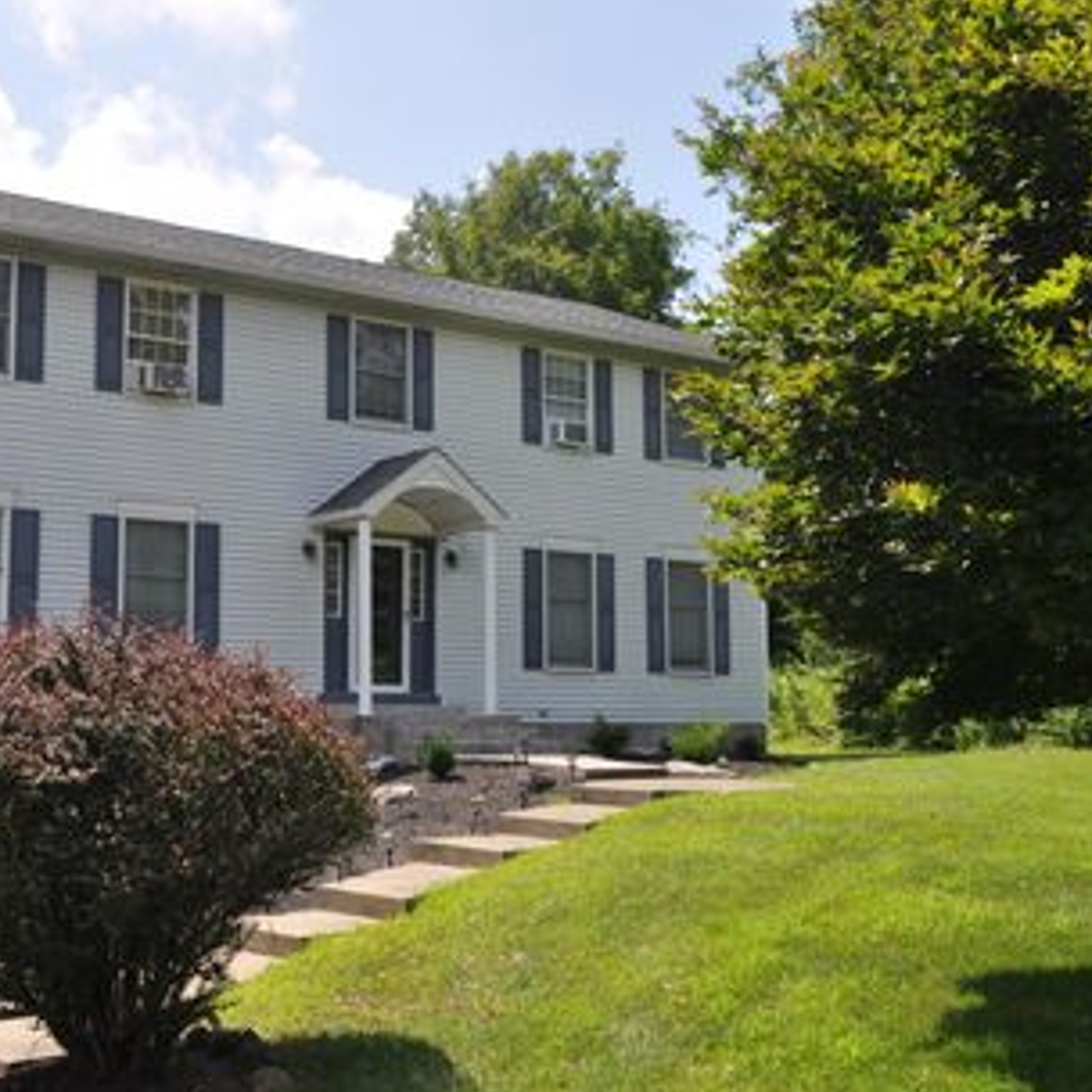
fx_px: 1642
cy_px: 517
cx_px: 420
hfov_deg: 36.6
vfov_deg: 36.8
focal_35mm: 46
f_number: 9
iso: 200
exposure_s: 1/320
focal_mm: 22
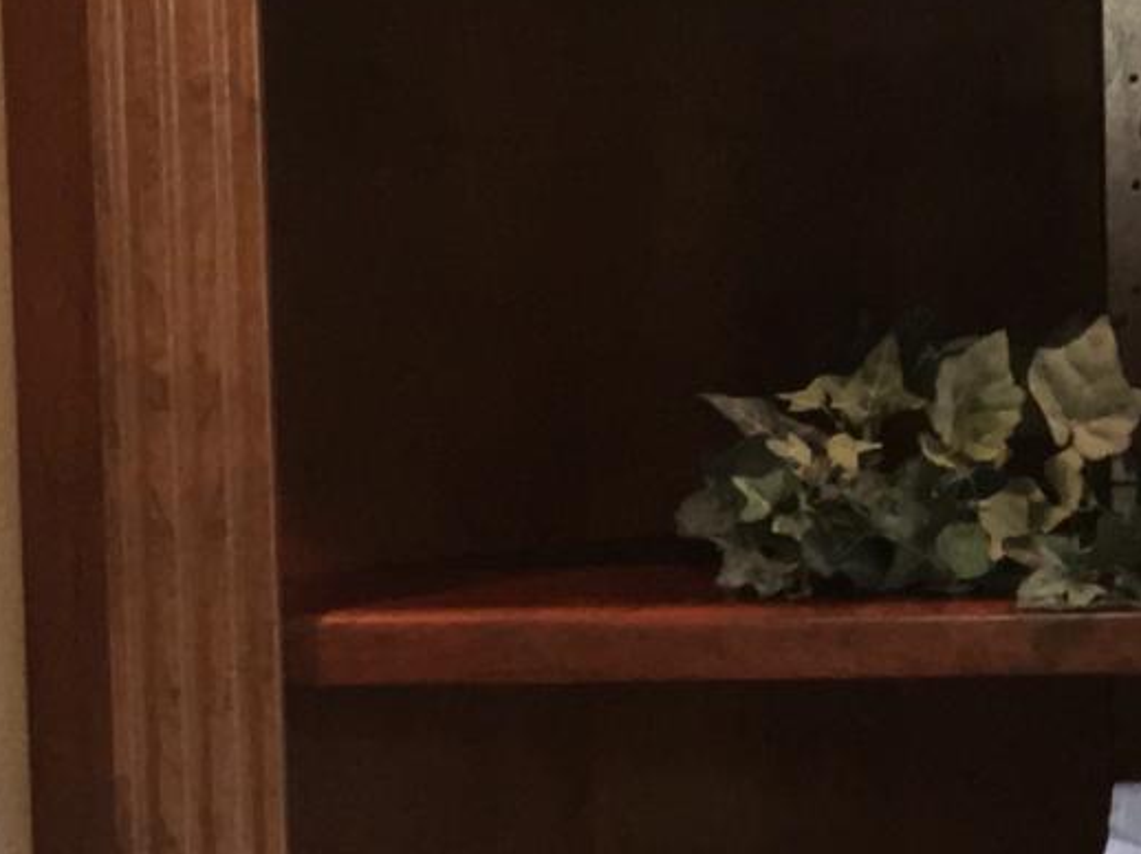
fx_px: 5535
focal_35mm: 168
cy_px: 513
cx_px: 1317
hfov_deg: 11.6
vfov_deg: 8.8
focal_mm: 4.15
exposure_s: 1/30
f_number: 2.2
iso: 100
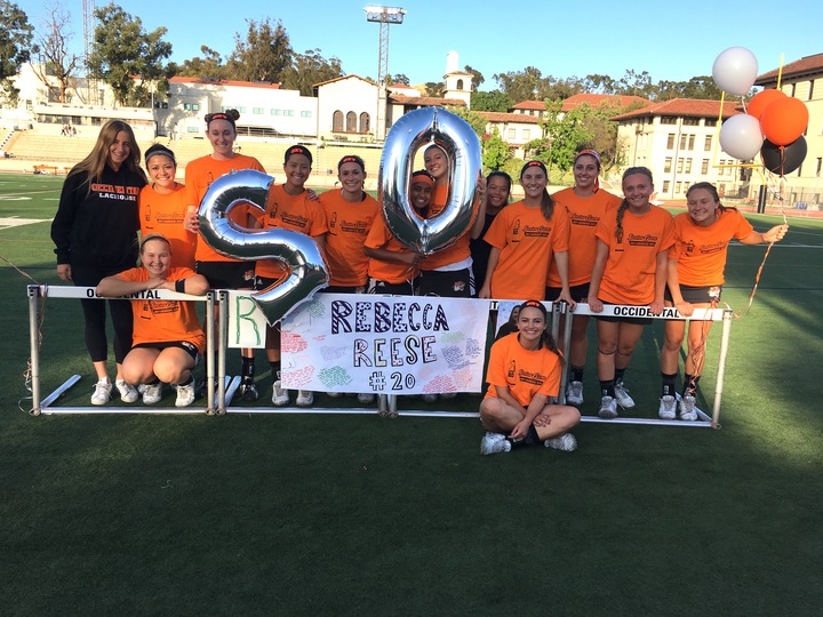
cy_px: 308
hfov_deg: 61.7
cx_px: 412
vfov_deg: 48.2
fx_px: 689
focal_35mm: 29
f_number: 2.2
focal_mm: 4.15
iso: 25
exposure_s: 1/761
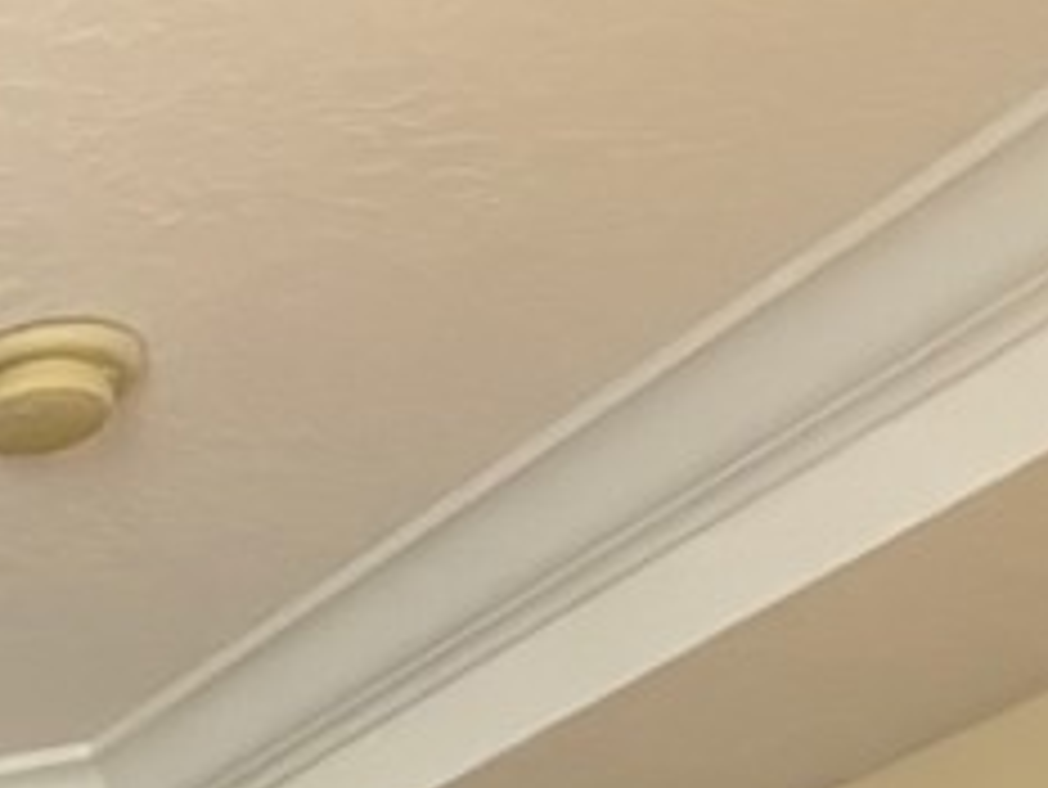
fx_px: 2908
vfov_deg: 11.3
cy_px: 2179
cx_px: -1444
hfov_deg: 14.2
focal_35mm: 96
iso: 1000
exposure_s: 1/60
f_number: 2.2
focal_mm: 2.22
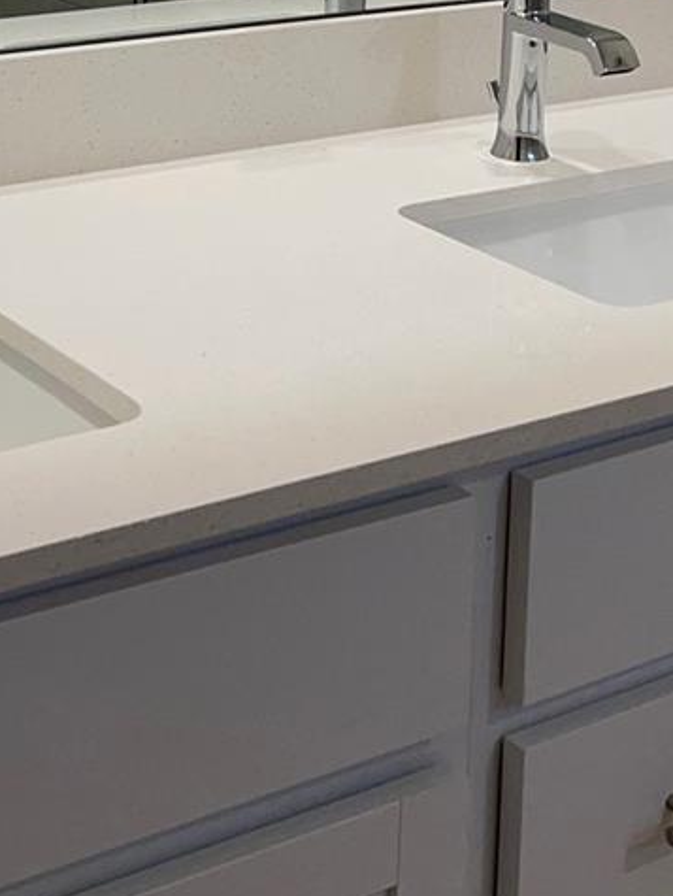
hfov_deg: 17.6
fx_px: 2175
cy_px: -298
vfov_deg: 21.0
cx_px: 296
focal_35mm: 84
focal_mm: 5.1
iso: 80
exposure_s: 1/120
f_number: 1.6
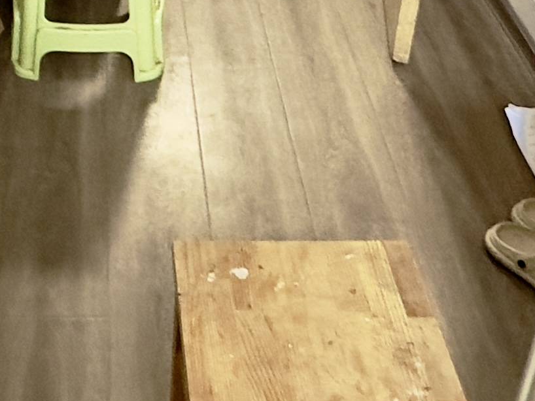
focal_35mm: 69
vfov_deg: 20.1
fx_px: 1067
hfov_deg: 27.5
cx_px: 89
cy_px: -66
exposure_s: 1/60
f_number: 2.2
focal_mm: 2.22
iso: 800
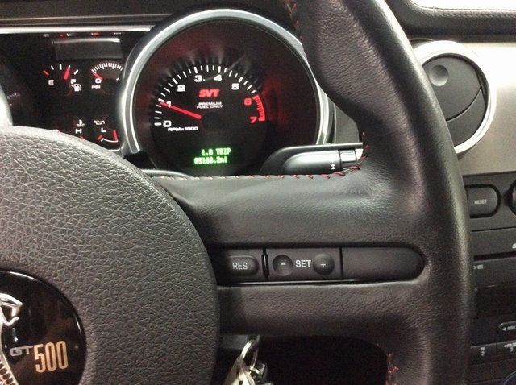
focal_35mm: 32
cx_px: 258
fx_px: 476
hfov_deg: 56.9
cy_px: 192
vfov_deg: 44.1
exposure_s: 1/15
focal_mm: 3.3
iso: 400
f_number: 2.4
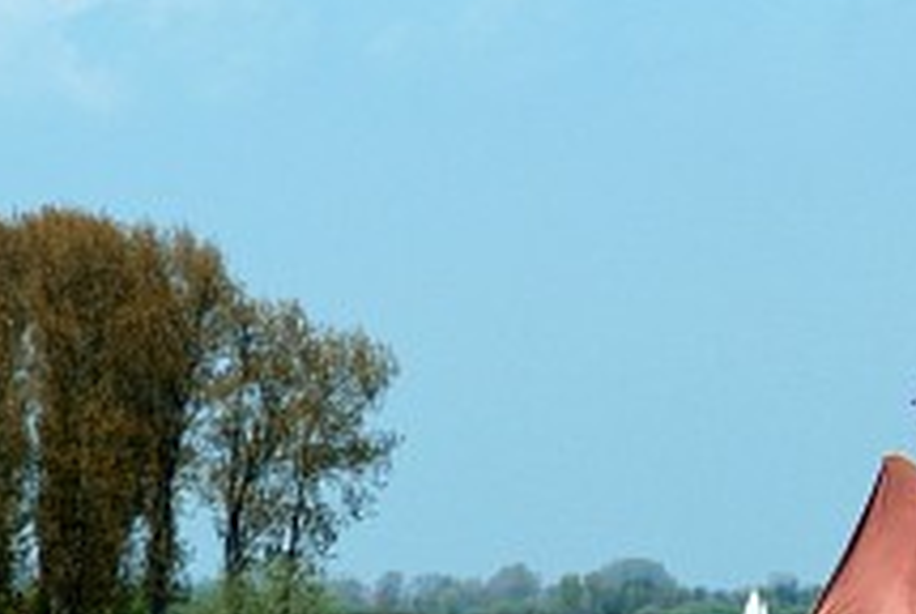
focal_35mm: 393
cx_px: 596
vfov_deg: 3.5
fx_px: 10013
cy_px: 392
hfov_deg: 5.2
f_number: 6
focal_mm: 125
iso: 200
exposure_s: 1/1500
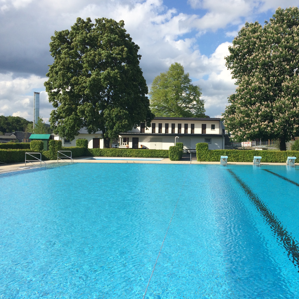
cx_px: 190
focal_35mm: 35
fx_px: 342
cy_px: 148
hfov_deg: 46.7
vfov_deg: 47.2
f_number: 2.2
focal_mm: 4.15
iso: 32
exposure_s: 1/2283
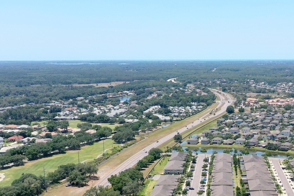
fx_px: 433
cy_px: 181
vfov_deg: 24.7
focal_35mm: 53
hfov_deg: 36.6
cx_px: 223
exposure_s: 1/200
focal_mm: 10.26
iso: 100
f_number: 4.5
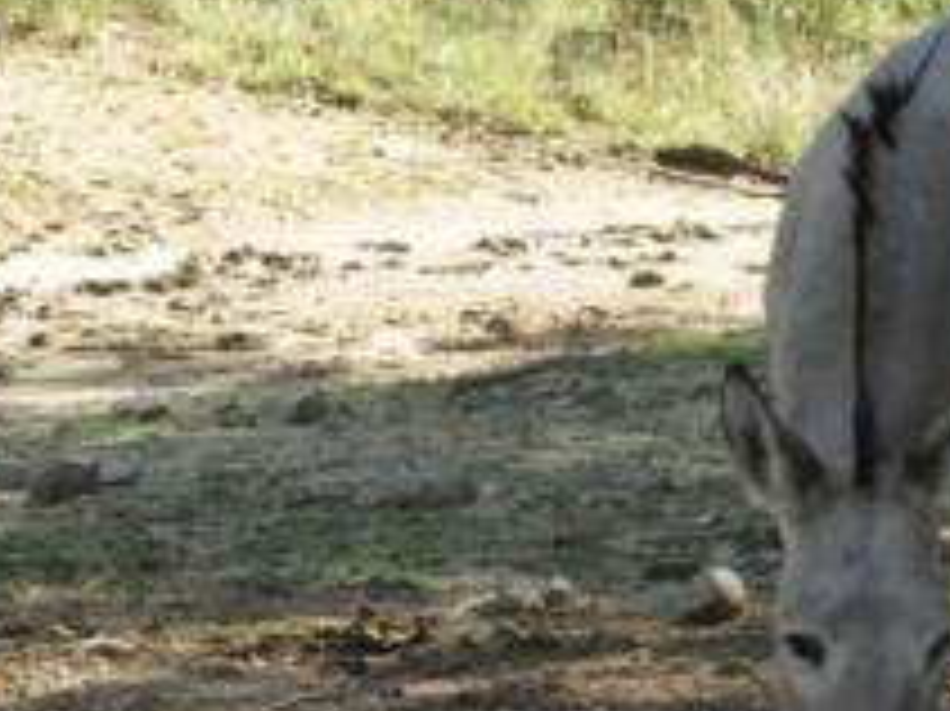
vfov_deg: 3.3
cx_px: 918
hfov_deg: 4.5
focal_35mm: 445
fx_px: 12206
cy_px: 466
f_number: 20
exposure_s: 1/200
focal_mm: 130
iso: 6400
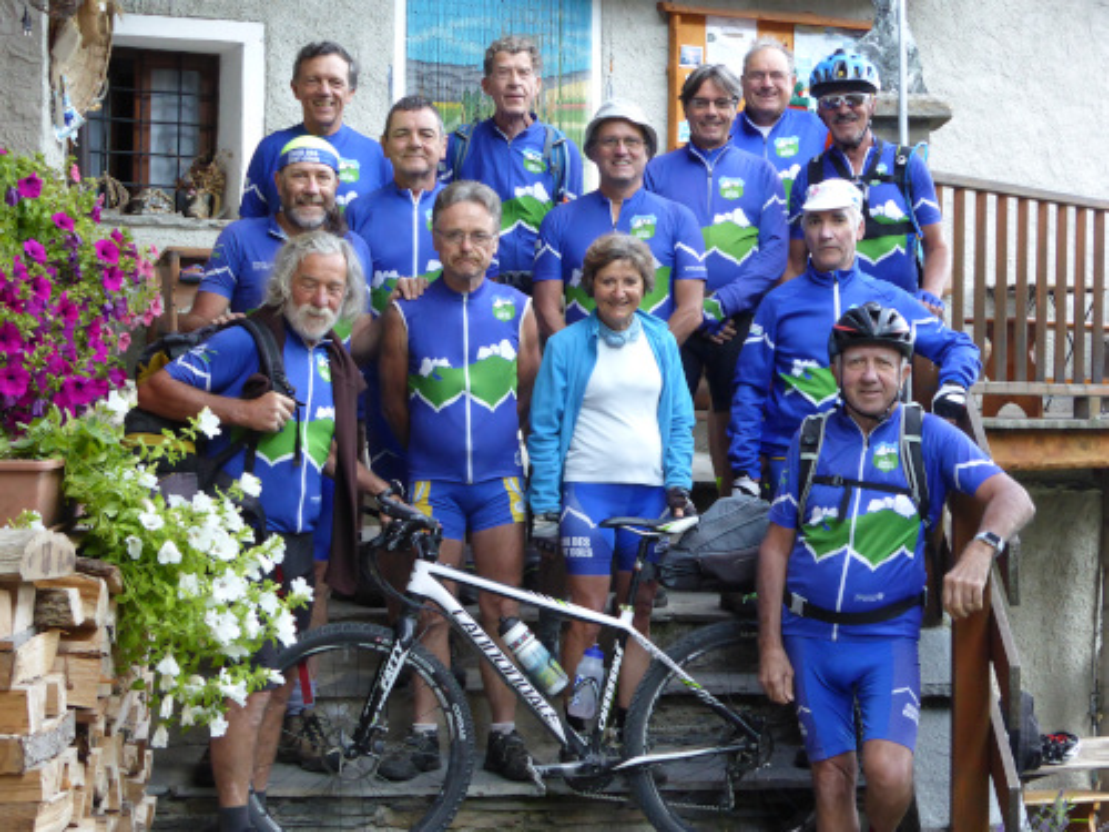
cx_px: 554
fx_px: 2082
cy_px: 416
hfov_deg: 29.8
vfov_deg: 22.6
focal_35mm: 65
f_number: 4.8
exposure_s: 1/50
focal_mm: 11
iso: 400
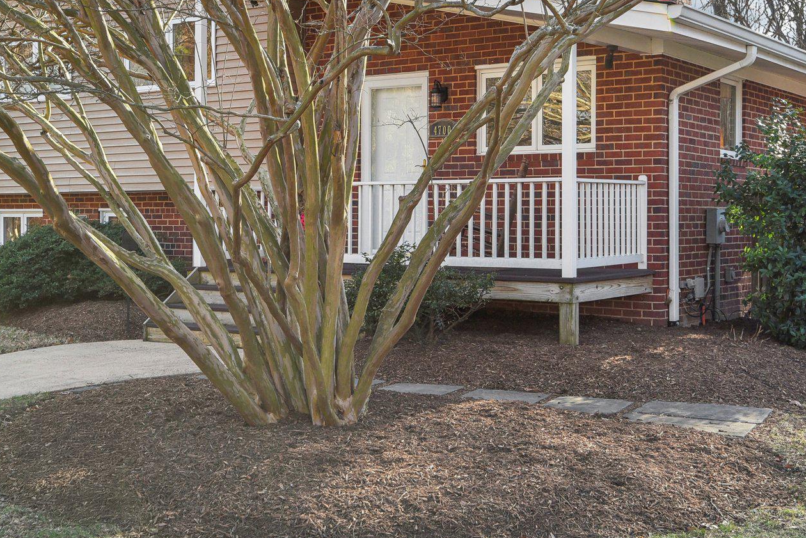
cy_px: 215
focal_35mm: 52
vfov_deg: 26.0
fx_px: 1165
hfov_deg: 38.2
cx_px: 380
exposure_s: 1/200
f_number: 8
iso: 400
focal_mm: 32
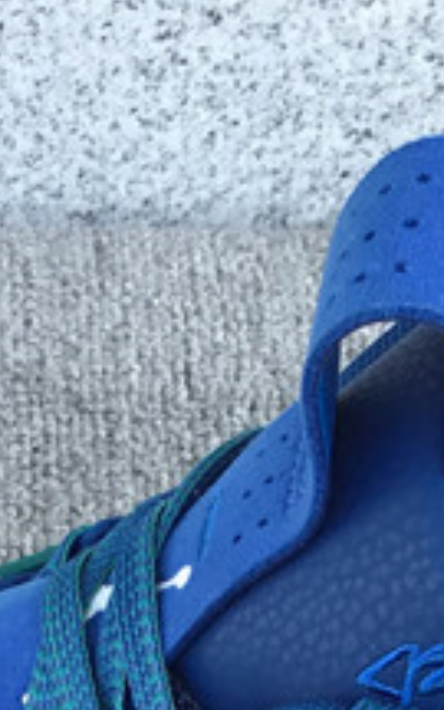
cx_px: 43
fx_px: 2652
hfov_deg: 9.5
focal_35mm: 137
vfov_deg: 14.5
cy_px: 988
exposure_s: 1/179
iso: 25
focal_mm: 3.3
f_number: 2.4
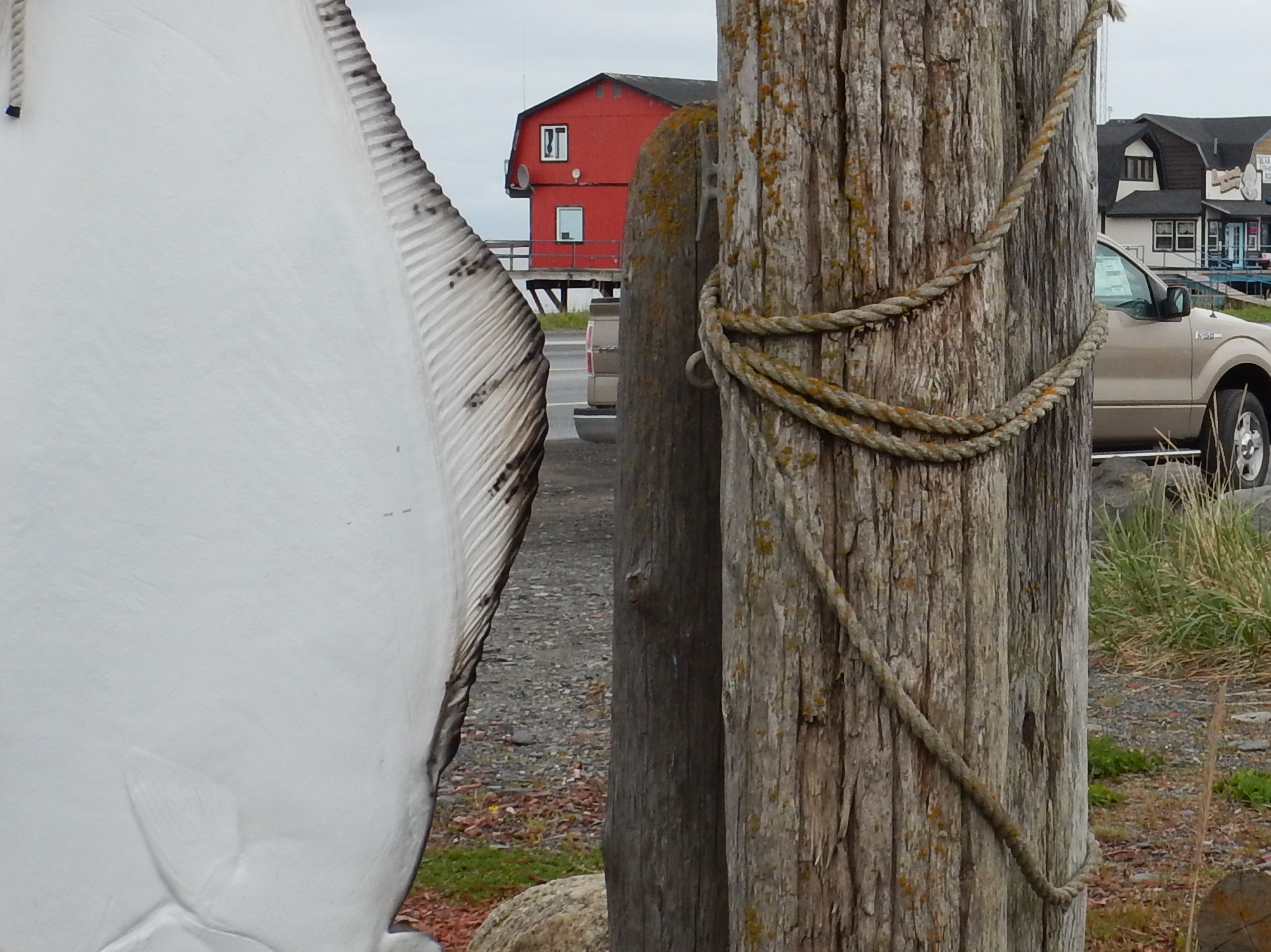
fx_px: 2863
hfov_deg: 24.5
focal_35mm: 78
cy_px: 367
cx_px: 1057
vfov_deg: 18.9
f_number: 4.2
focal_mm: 6.1
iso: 125
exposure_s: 1/500
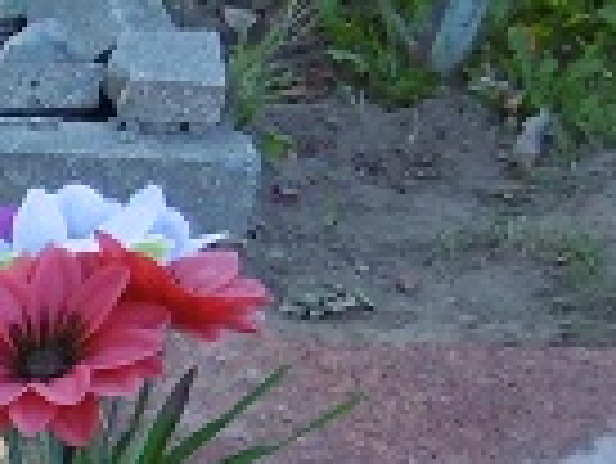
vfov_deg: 9.9
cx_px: -944
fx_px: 2494
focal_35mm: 140
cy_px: 892
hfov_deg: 11.3
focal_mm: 4.3
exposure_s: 1/125
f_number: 3.1
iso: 100
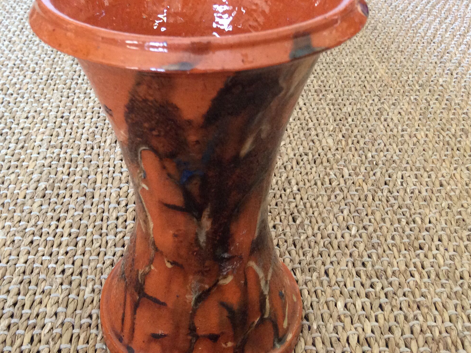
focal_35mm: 42
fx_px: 571
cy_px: 173
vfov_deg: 34.3
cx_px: 197
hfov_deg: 44.6
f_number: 2.4
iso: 160
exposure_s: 1/25
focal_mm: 3.3
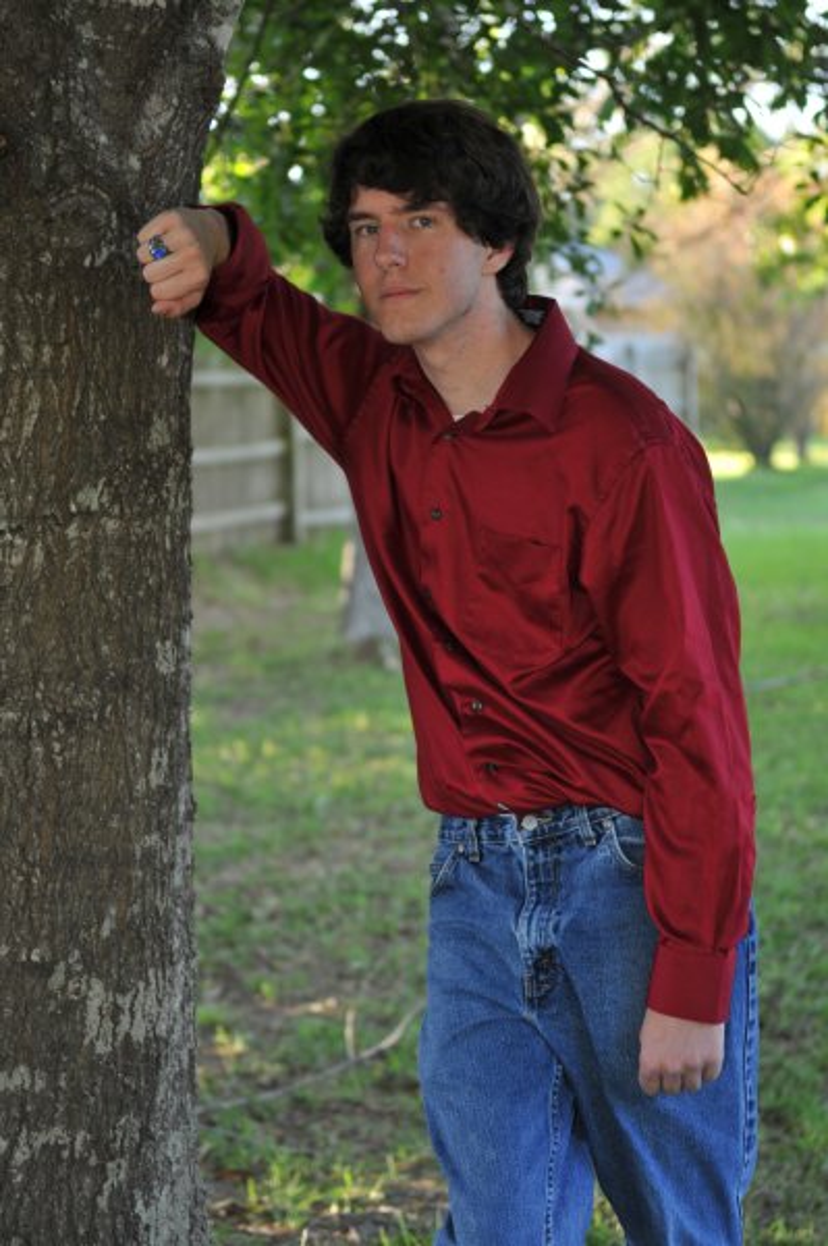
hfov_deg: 16.5
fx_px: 2851
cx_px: 414
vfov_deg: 24.6
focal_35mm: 82
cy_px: 623
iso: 200
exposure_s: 1/100
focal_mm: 55
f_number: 2.8
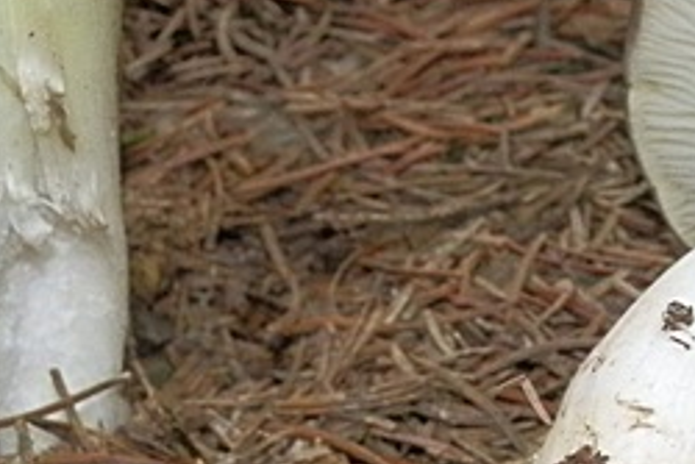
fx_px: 2376
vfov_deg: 11.0
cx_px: 651
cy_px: 481
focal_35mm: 123
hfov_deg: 16.4
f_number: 9.9
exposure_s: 1/50
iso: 640
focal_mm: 6.7
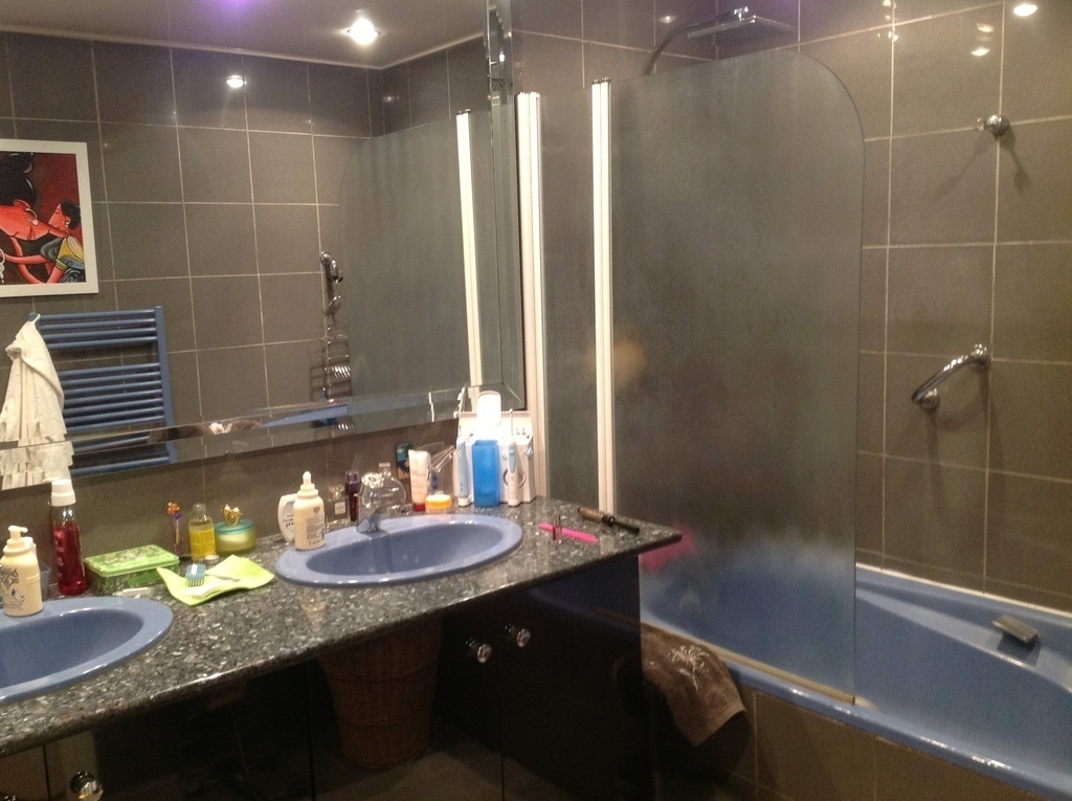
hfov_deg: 52.7
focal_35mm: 35
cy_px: 400
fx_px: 1082
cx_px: 536
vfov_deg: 40.6
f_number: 2.4
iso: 160
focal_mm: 4.28
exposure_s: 1/15
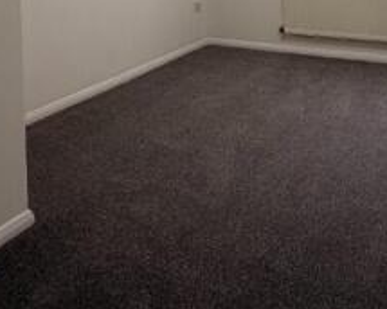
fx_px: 424
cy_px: -75
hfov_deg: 47.9
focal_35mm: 37
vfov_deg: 32.2
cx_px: 271
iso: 200
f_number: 2.2
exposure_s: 1/100
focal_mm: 2.22
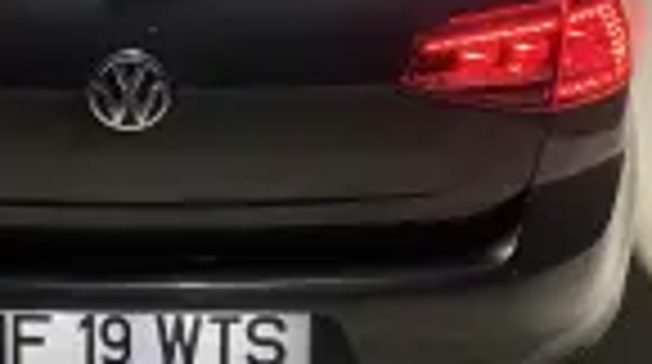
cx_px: 108
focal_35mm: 65
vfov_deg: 18.4
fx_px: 1122
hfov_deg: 31.4
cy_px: 108
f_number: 1.78
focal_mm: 6.76
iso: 800
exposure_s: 1/33
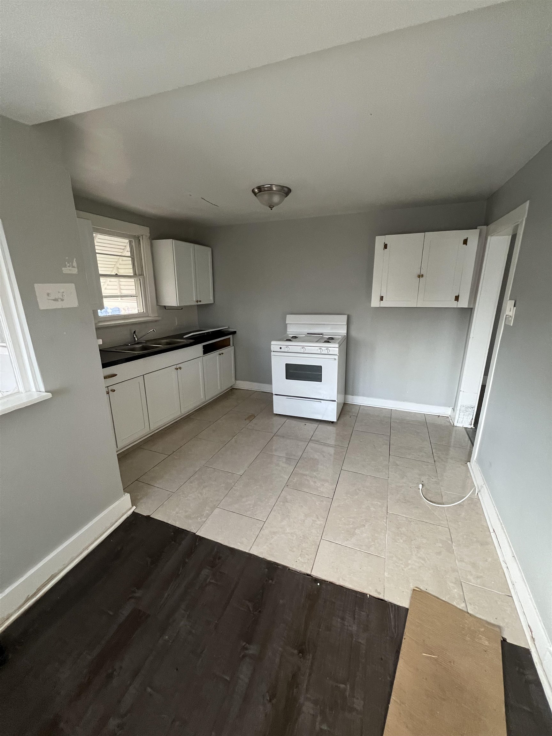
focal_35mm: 13
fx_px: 276
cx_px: 276
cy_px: 368
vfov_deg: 106.2
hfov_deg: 89.9
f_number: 1.8
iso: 200
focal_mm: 1.57
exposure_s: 1/99
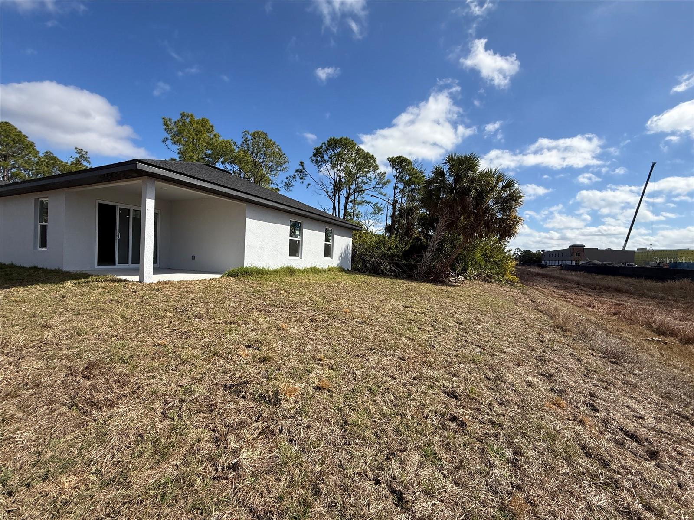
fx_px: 281
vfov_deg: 85.7
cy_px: 260
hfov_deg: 102.1
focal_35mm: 14
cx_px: 347
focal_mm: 2.22
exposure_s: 1/2237
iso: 50
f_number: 2.2
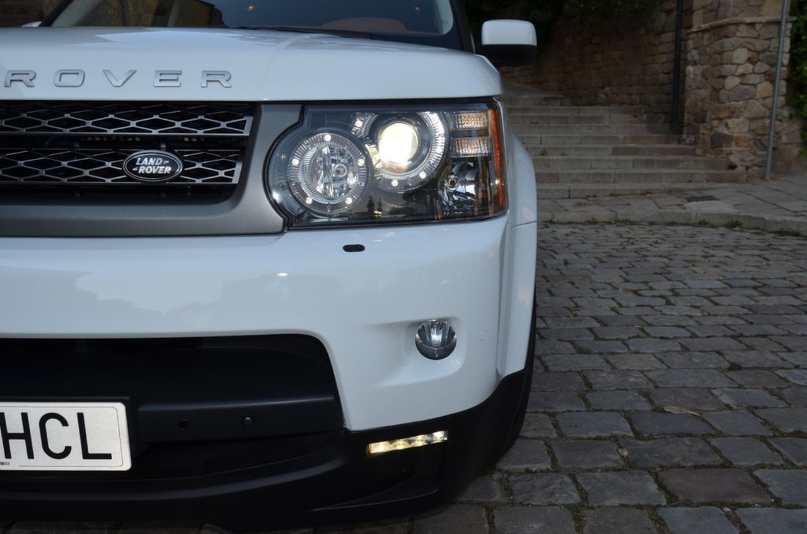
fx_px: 604
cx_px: 404
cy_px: 267
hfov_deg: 67.5
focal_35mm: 27
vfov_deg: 47.7
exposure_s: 1/200
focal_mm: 18
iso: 100
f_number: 7.1
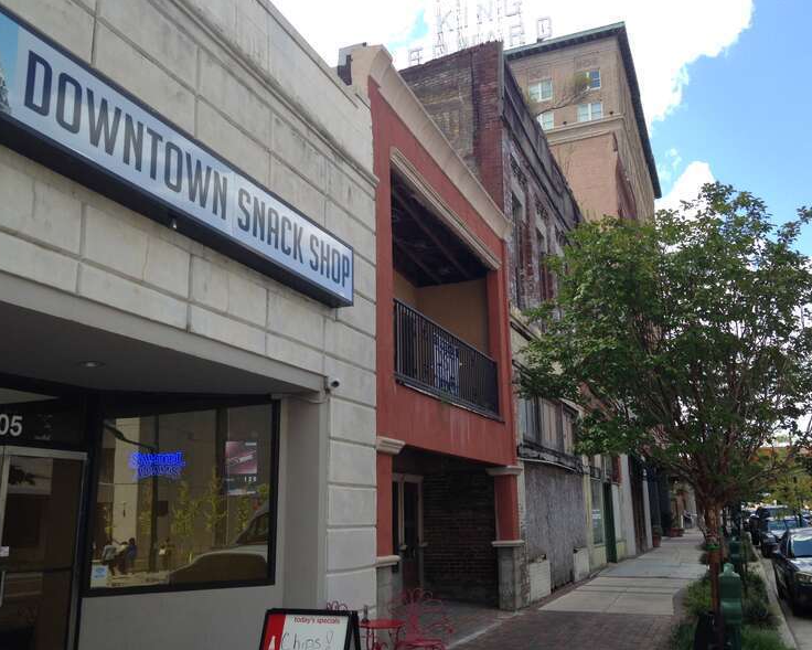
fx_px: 841
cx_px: 406
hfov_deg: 51.5
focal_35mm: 35
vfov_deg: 42.2
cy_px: 329
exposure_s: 1/531
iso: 50
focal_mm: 4.12
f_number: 2.4
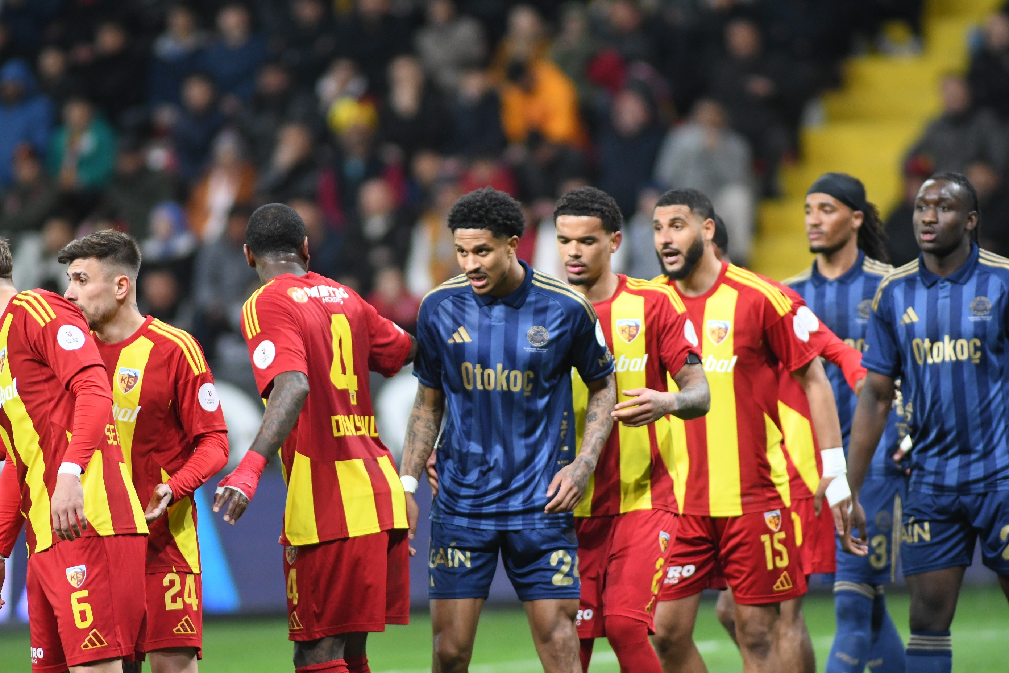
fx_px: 12612
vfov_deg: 3.1
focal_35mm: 450
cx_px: 504
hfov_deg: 4.6
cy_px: 336
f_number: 2.8
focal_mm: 300
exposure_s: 1/500
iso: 2000
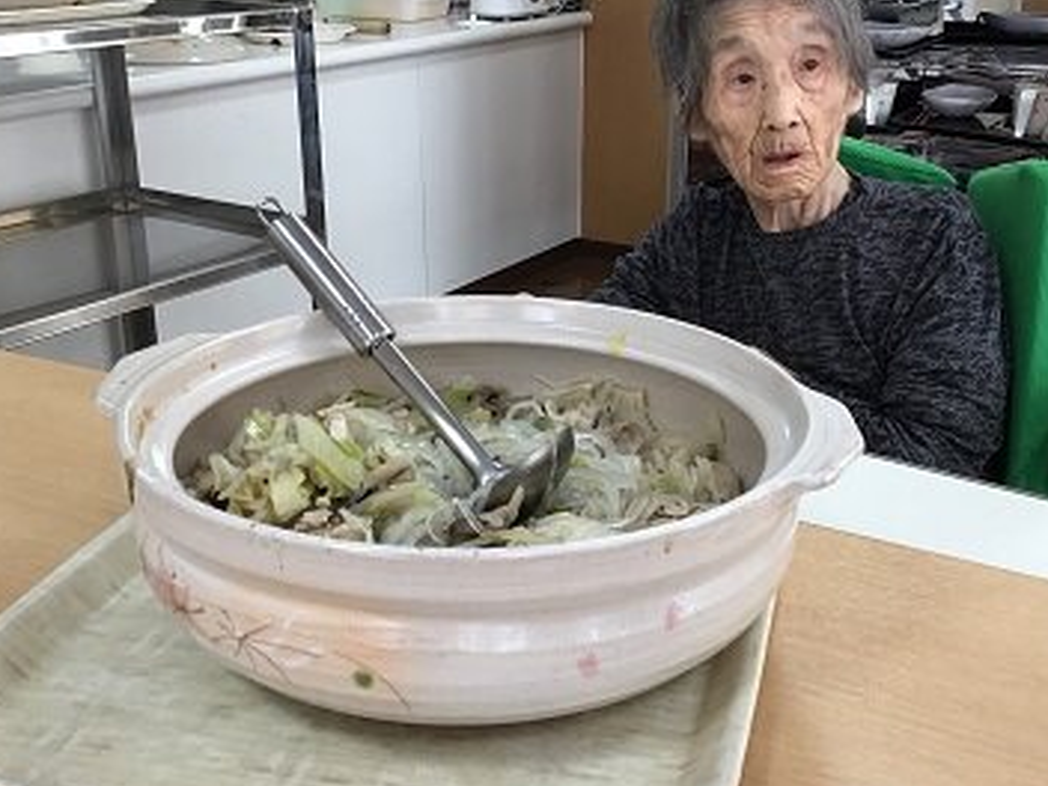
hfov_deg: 42.9
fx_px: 1332
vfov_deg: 32.9
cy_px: 406
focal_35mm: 44
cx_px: 584
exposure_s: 1/40
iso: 32
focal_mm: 3.3
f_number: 2.4
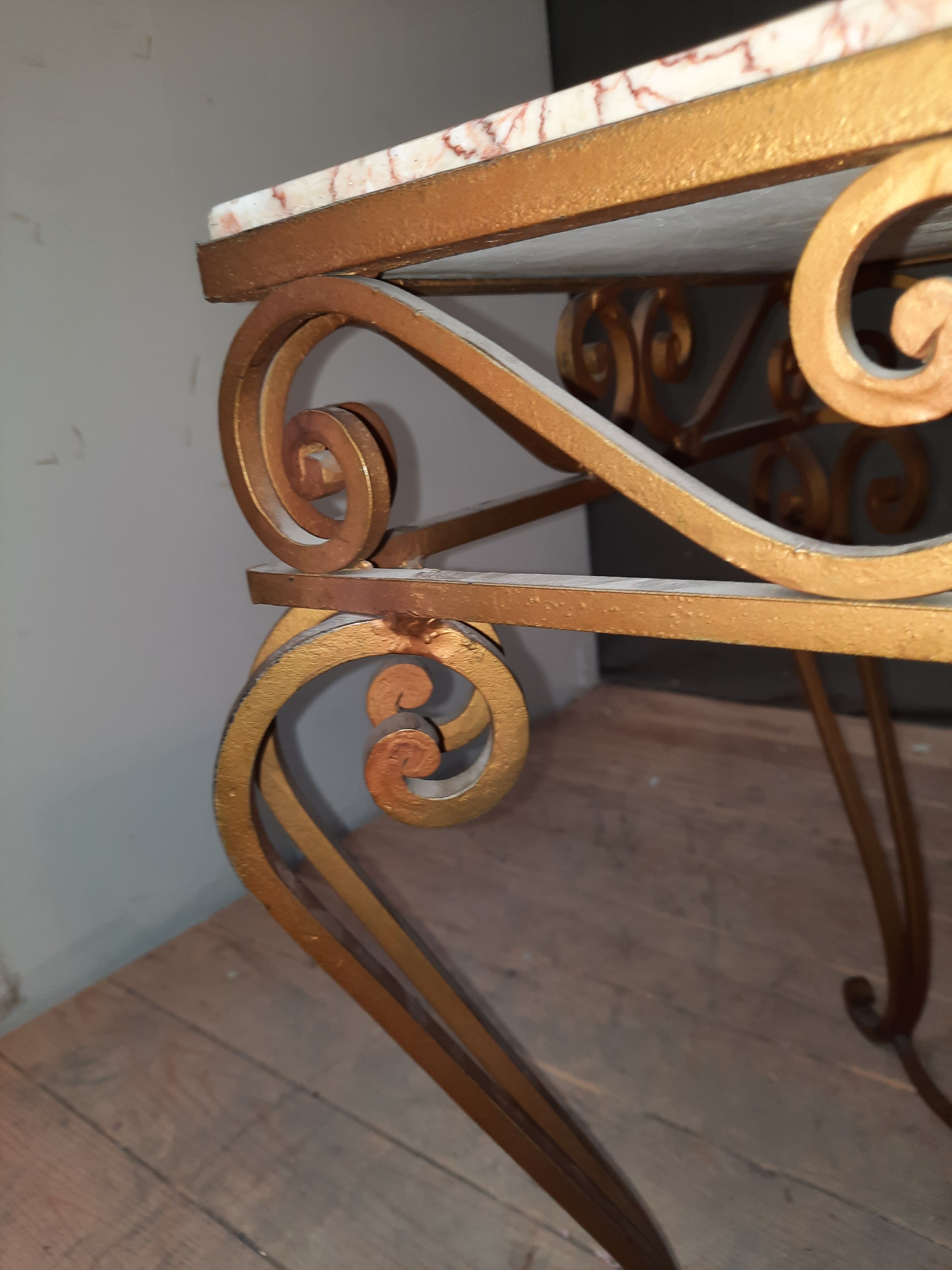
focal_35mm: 25
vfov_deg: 69.4
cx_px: 476
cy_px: 635
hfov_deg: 54.9
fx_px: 917
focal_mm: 4.6
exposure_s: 1/50
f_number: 2
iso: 80
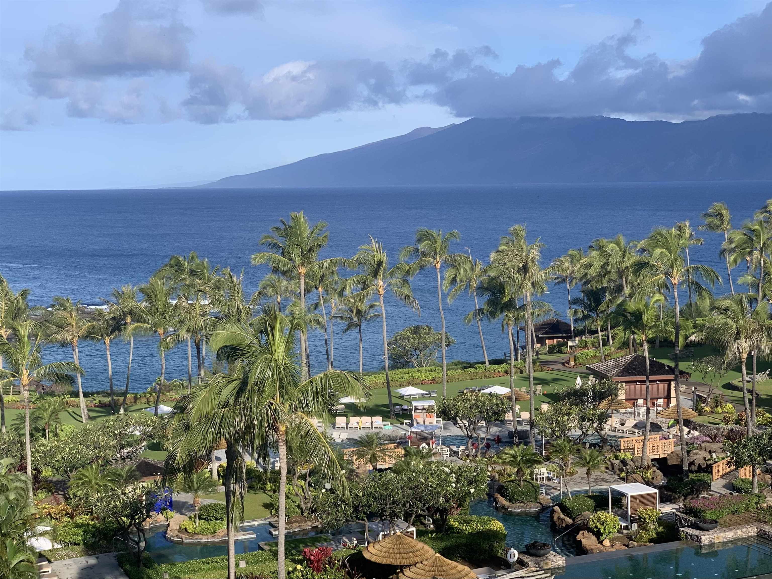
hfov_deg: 36.8
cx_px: 386
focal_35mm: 52
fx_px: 1160
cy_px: 290
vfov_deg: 28.0
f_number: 2.4
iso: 16
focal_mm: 6
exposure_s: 1/978
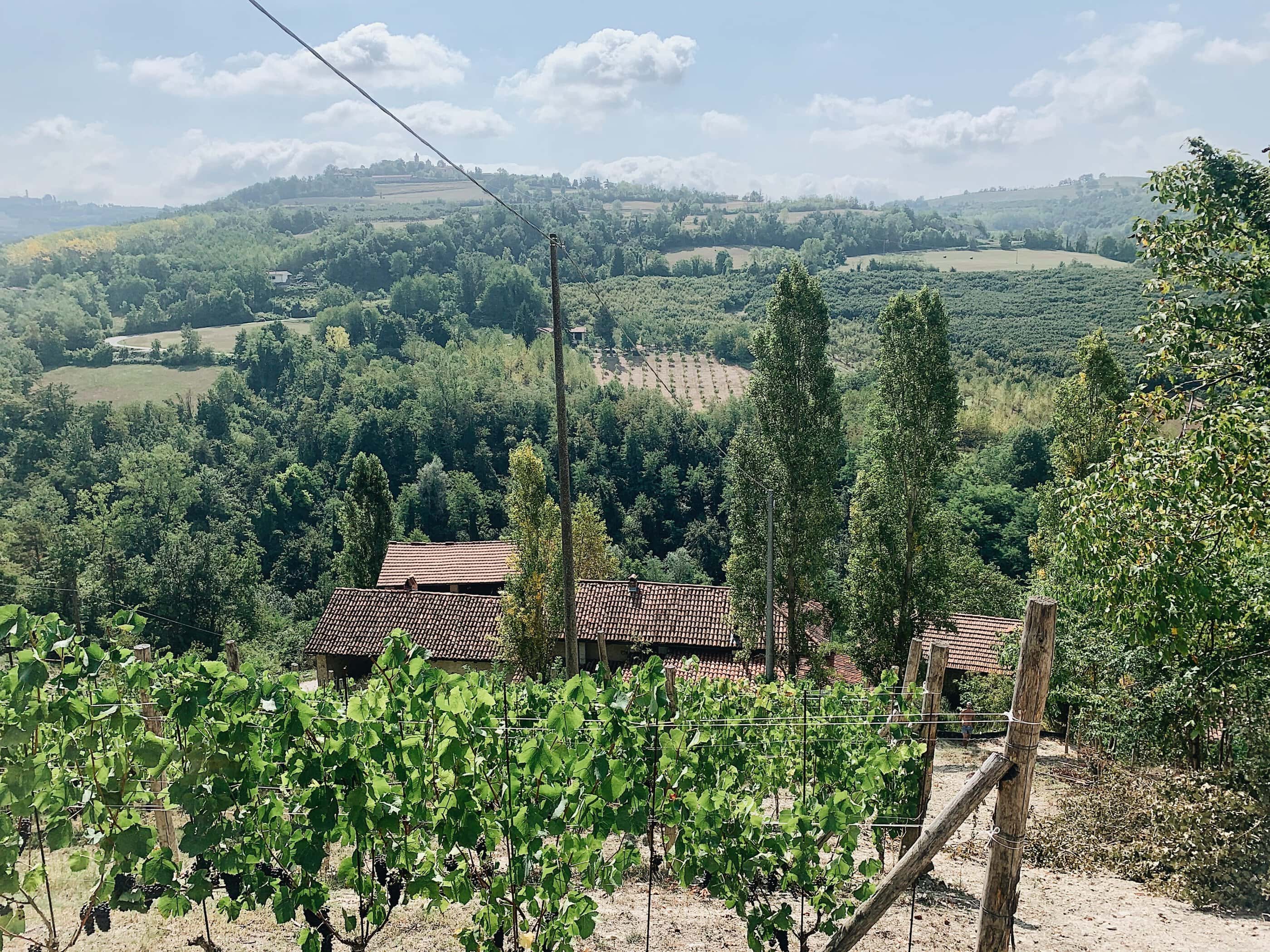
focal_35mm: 26
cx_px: 635
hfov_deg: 67.3
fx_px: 954
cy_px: 476
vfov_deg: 53.1
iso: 25
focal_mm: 4.25
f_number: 1.8
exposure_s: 1/2421
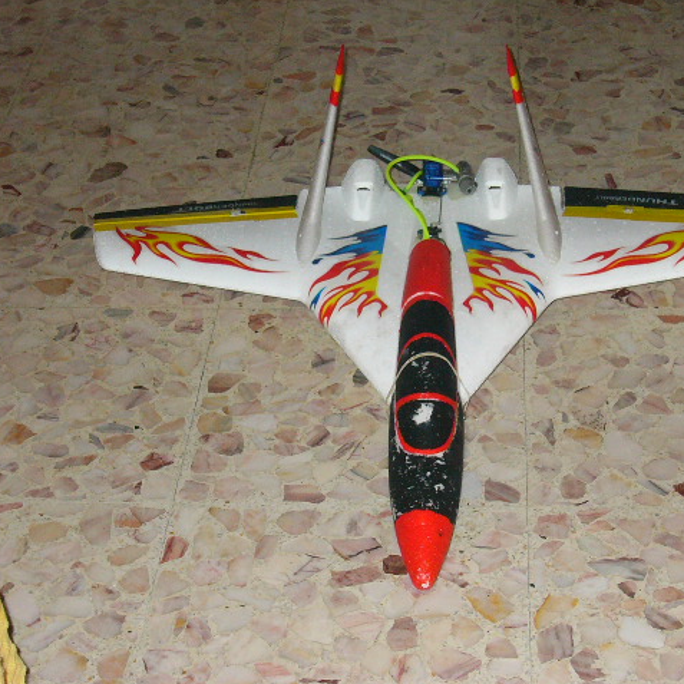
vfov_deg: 20.9
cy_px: 341
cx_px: 413
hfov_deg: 20.9
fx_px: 1856
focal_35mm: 83
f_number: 4
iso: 200
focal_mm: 11.6
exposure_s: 1/60
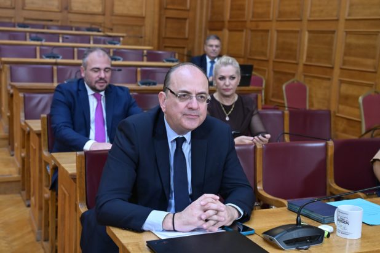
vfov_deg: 29.2
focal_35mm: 46
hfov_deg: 42.7
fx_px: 486
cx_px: 190
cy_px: 126
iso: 2800
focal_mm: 46
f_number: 4.5
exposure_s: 1/200
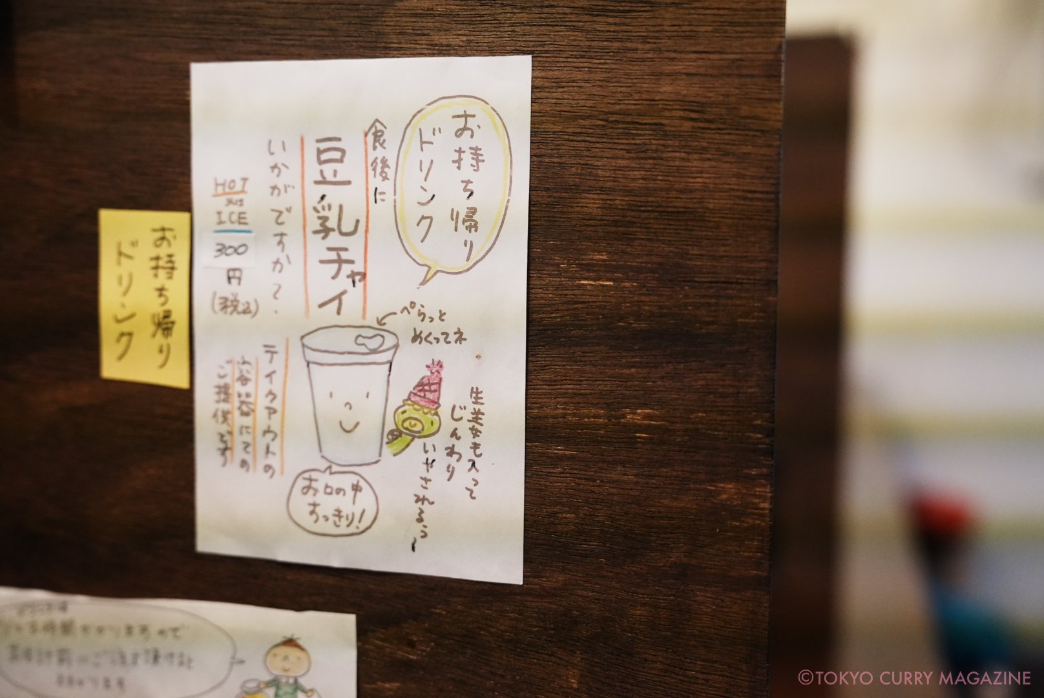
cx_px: 522
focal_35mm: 42
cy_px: 349
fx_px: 1219
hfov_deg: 46.4
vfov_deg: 31.9
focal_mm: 42
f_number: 3.2
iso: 4000
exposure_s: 1/400
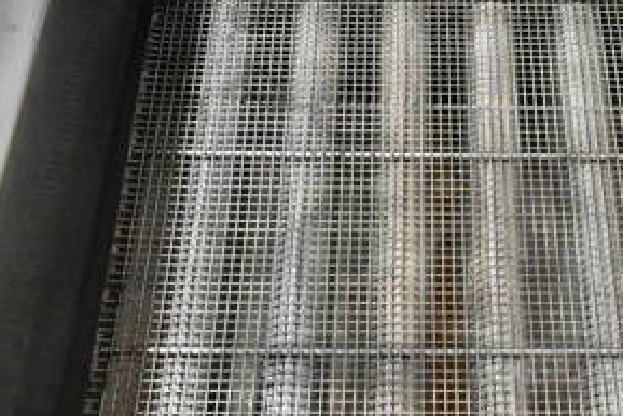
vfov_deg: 23.7
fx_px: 987
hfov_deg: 34.5
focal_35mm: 57
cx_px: 446
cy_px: 274
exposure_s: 1/320
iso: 6400
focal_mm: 18
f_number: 4.5
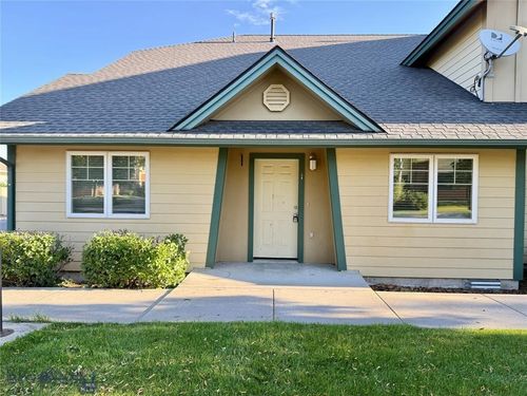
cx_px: 264
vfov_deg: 56.8
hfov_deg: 71.6
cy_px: 198
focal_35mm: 24
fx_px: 365
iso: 100
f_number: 1.78
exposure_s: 1/360
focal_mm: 6.76
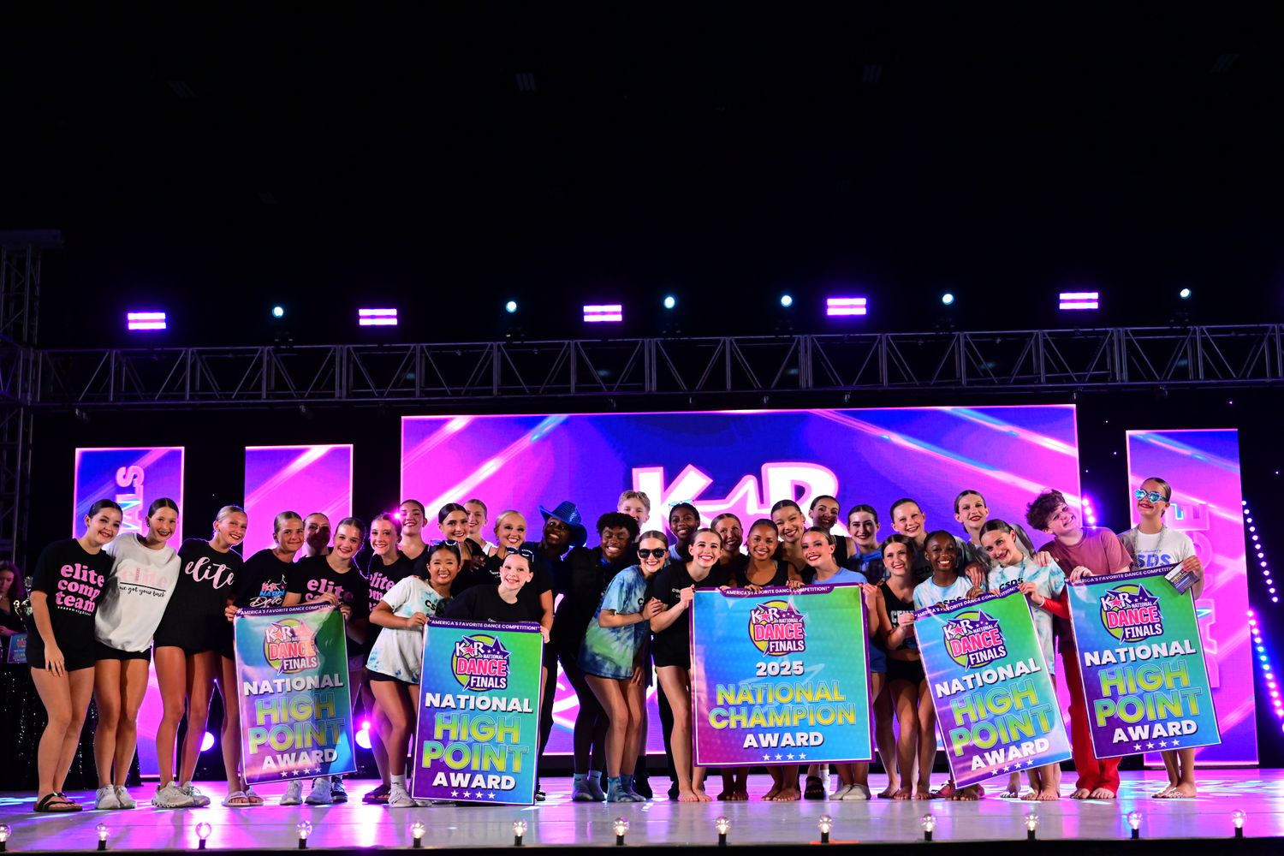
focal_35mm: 46
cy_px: 428
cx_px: 642
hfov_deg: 42.7
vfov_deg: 29.2
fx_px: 1641
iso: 4000
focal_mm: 46
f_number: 4
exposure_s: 1/640
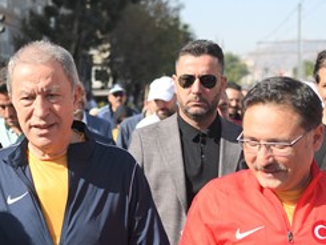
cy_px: 177
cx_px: 59
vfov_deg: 15.7
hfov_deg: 20.6
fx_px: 886
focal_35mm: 94
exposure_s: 1/2000
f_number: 3.5
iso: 250
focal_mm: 40
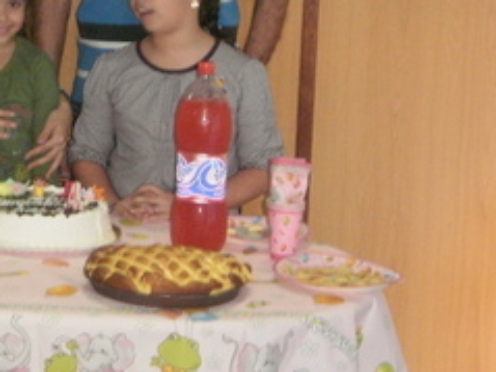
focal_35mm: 115
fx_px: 1647
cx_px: 68
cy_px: -52
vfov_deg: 12.6
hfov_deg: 16.9
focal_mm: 7.61
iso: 320
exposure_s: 1/40
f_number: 3.4
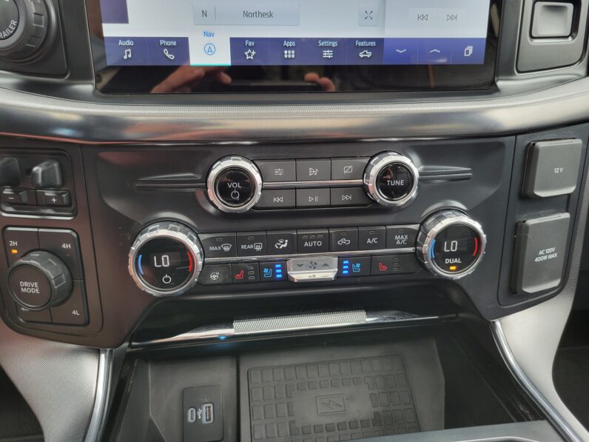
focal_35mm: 26
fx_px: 442
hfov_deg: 67.3
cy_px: 221
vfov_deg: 53.1
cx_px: 294
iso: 100
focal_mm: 5.4
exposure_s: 1/120
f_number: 1.8
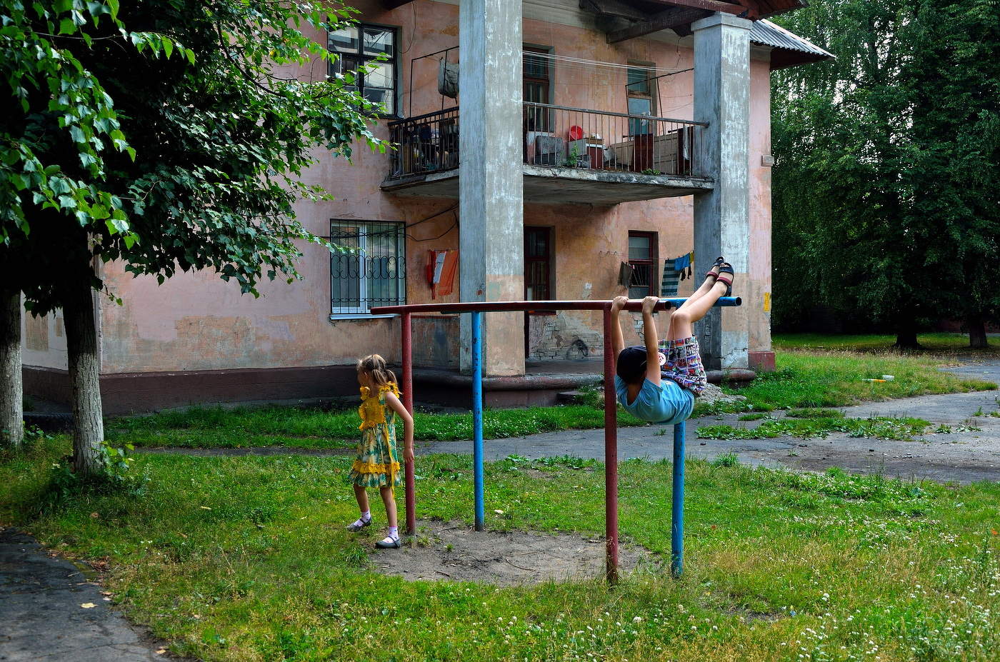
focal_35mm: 42
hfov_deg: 46.5
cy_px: 331
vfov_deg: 31.8
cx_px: 500
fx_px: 1164
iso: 160
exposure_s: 1/200
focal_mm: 28
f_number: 8
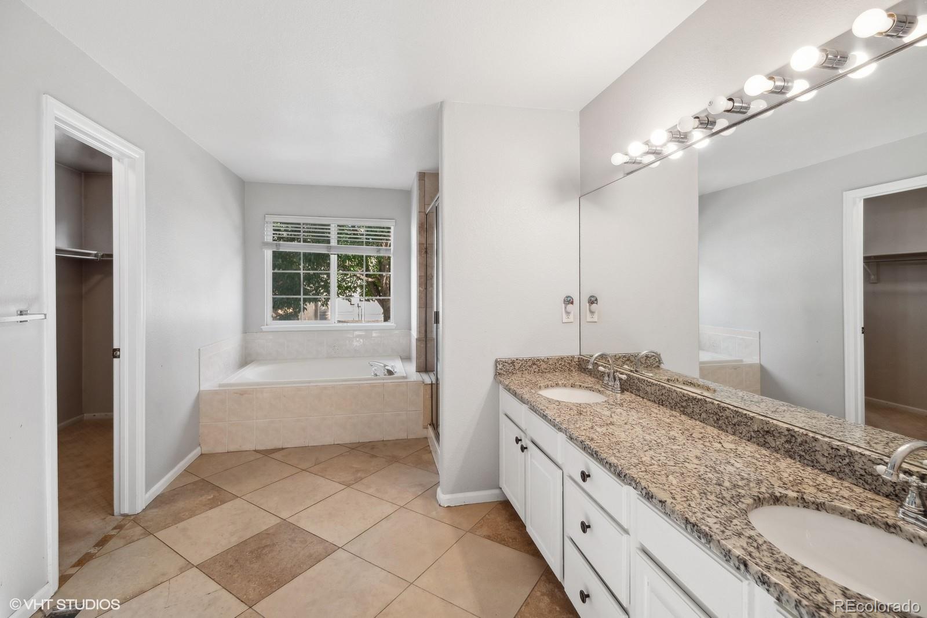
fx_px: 386
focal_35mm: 15
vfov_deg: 77.3
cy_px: 309
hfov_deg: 100.4
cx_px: 464
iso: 400
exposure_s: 1/10
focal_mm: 15
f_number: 9.5
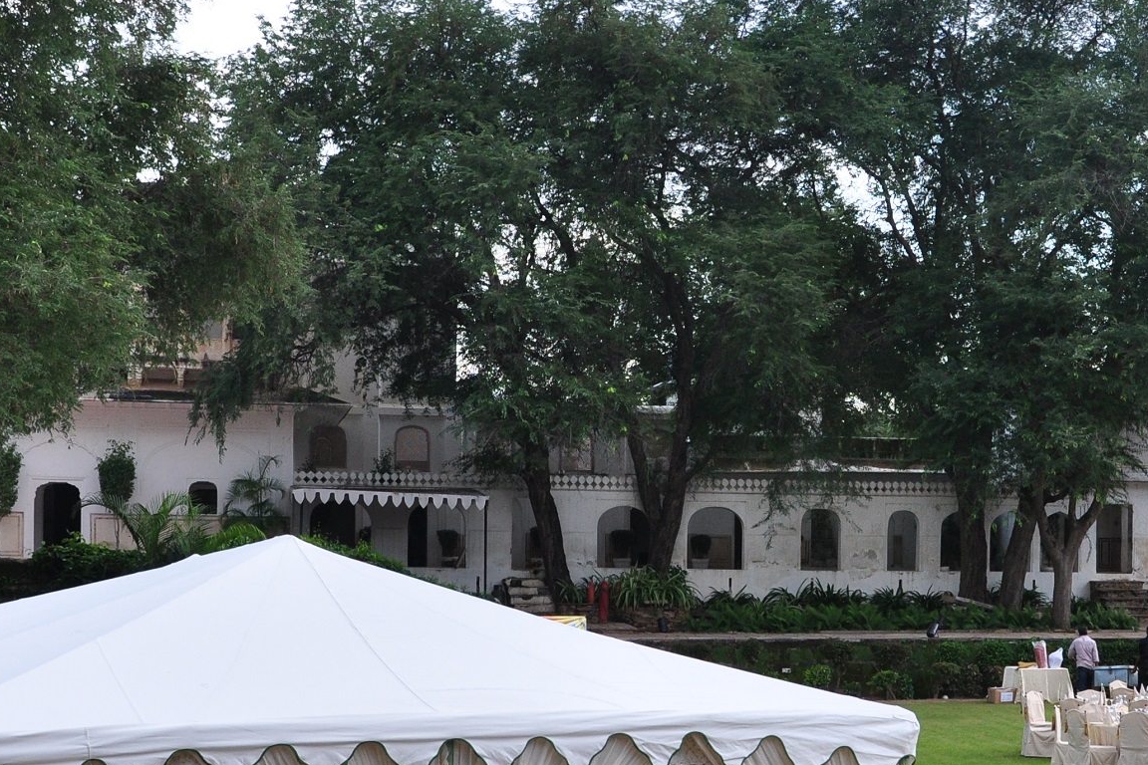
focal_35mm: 75
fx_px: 2391
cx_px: 816
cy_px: 547
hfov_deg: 26.7
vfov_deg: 18.1
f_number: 8
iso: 400
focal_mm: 24
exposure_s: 1/50
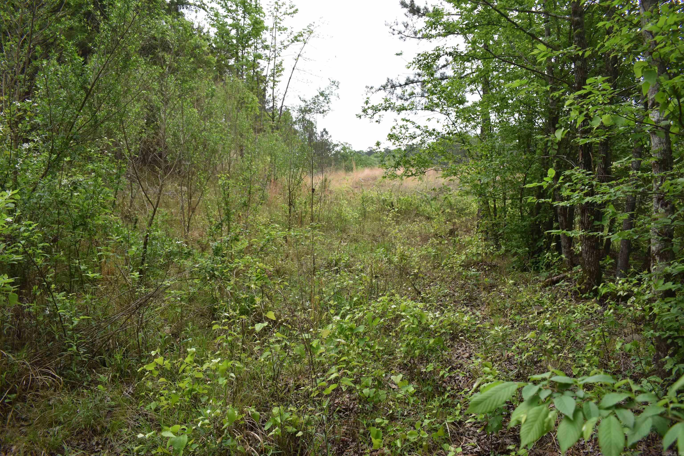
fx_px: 513
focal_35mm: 27
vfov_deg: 47.9
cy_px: 228
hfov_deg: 67.4
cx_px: 342
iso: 360
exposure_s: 1/250
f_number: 5.6
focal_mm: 18
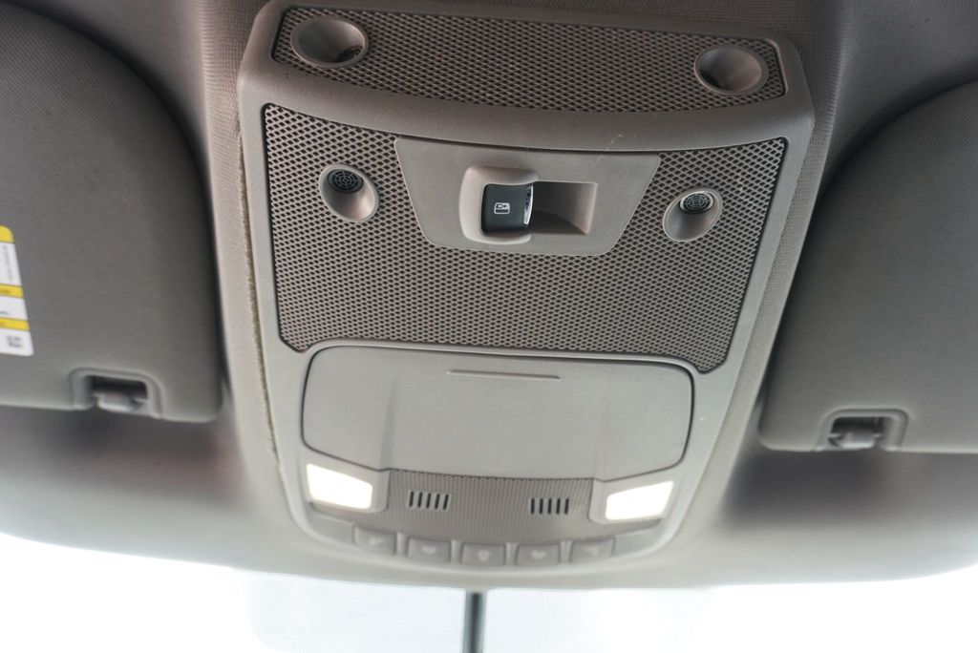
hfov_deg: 73.7
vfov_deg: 53.2
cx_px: 489
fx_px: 652
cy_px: 326
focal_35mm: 24
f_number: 4
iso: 400
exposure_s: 1/60
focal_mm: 16
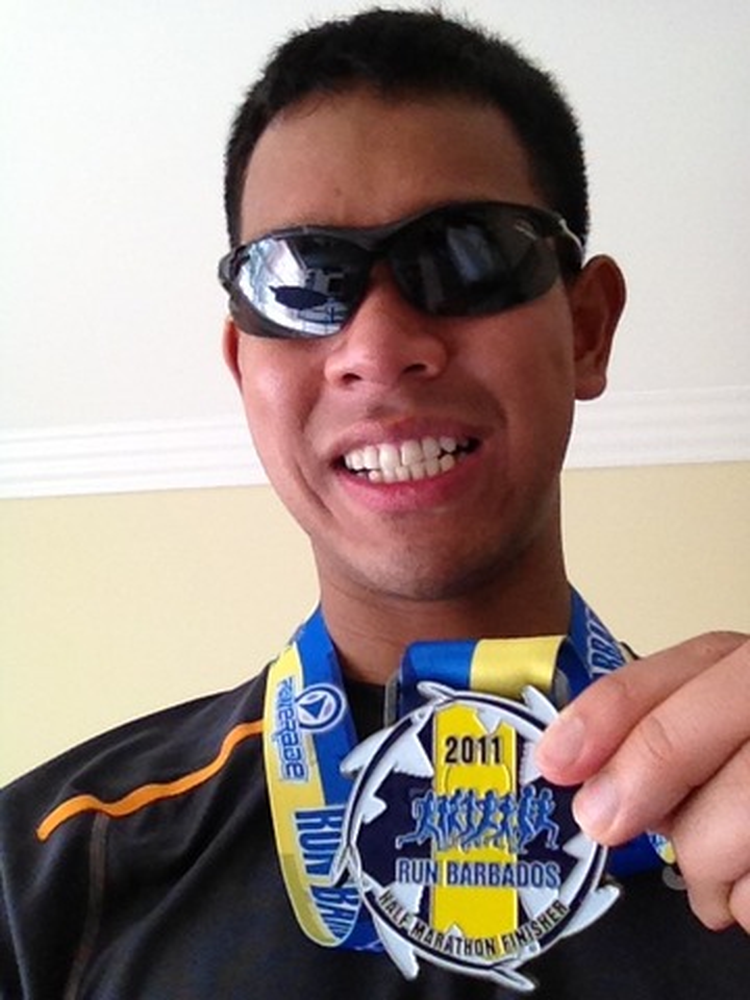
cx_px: 375
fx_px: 1011
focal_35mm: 35
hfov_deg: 40.7
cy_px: 500
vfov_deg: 52.6
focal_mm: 1.85
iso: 250
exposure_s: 1/159
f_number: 2.4
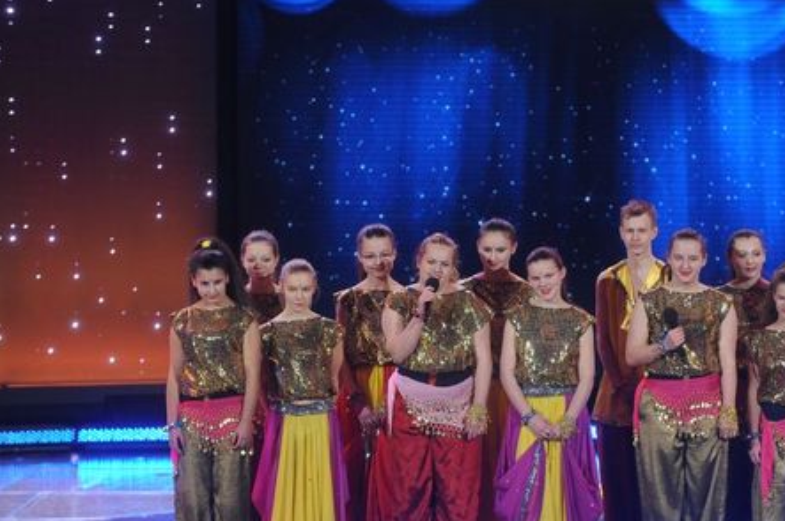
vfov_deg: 4.7
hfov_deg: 7.1
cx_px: 521
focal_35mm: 289
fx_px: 6293
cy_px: 288
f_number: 4.5
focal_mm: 200
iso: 2000
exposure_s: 1/160
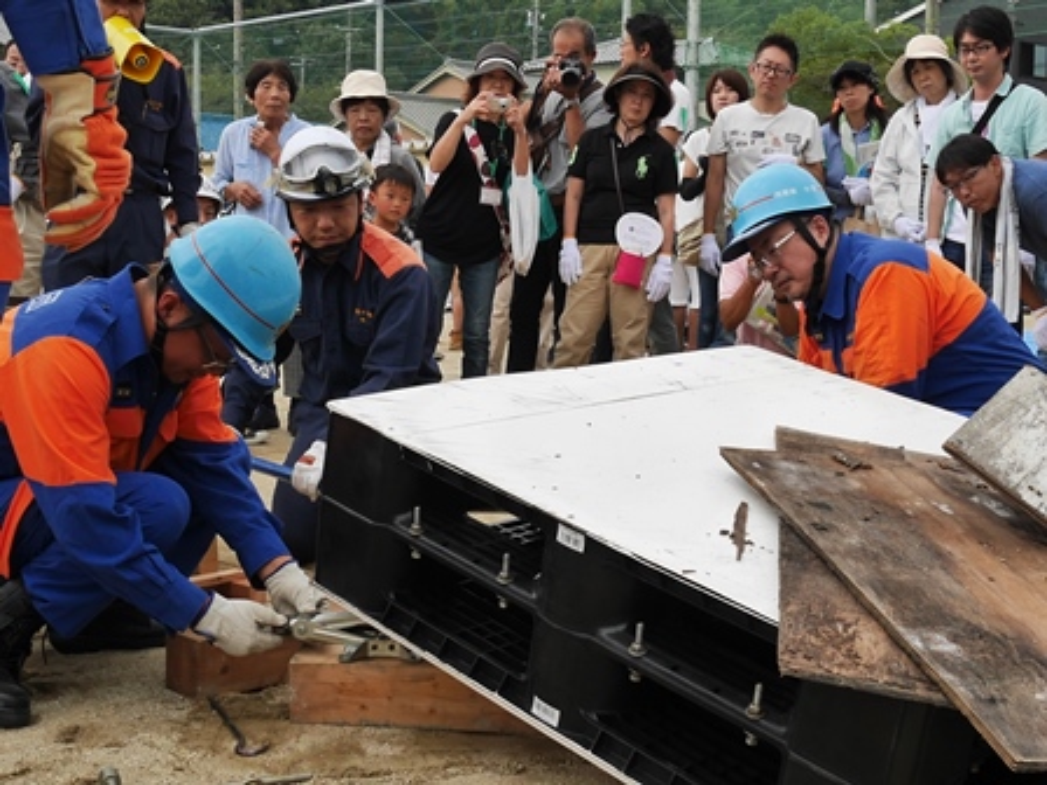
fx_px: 1452
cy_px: 392
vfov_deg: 30.3
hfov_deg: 39.7
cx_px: 524
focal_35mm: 48
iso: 200
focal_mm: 12
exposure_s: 1/500
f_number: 7.1
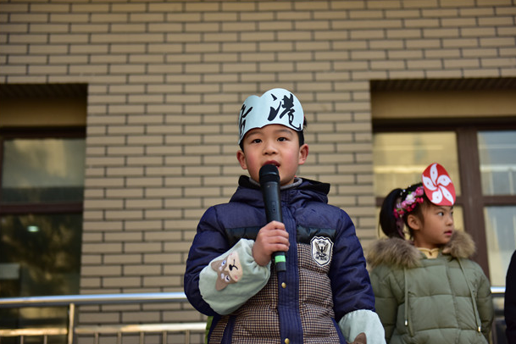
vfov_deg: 24.2
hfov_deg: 35.6
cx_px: 260
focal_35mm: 56
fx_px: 803
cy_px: 172
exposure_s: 1/2000
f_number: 2.8
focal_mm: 55
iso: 800
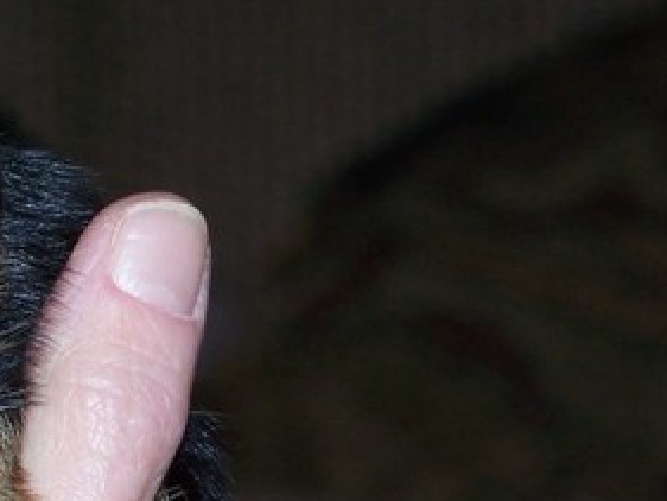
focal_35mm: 473
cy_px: 456
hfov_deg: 4.2
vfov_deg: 3.1
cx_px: -337
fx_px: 9118
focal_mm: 28
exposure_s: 1/160
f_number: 4
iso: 125
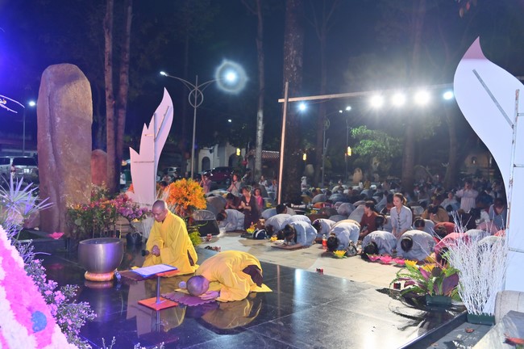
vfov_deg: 43.5
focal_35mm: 30
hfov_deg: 62.0
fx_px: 436
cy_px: 174
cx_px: 262
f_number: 4
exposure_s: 1/125
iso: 1000
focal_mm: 30
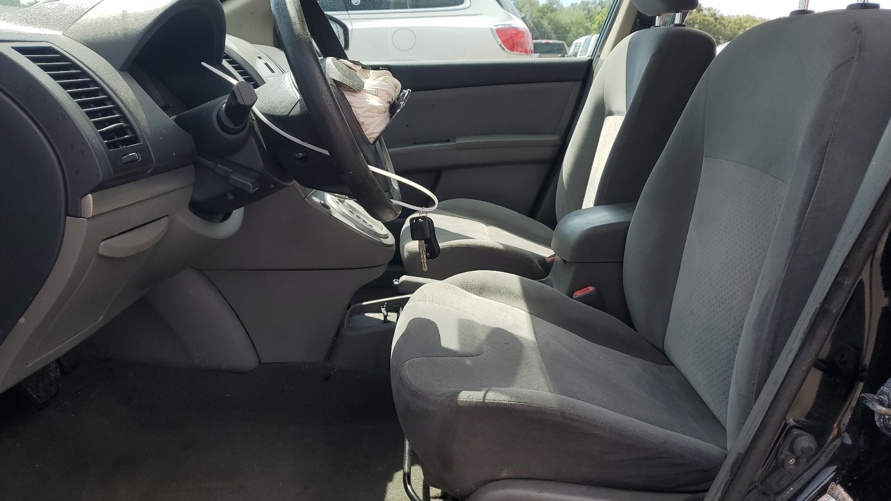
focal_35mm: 29
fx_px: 685
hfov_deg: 66.1
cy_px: 239
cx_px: 453
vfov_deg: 40.2
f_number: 1.5
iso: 50
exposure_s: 1/1429
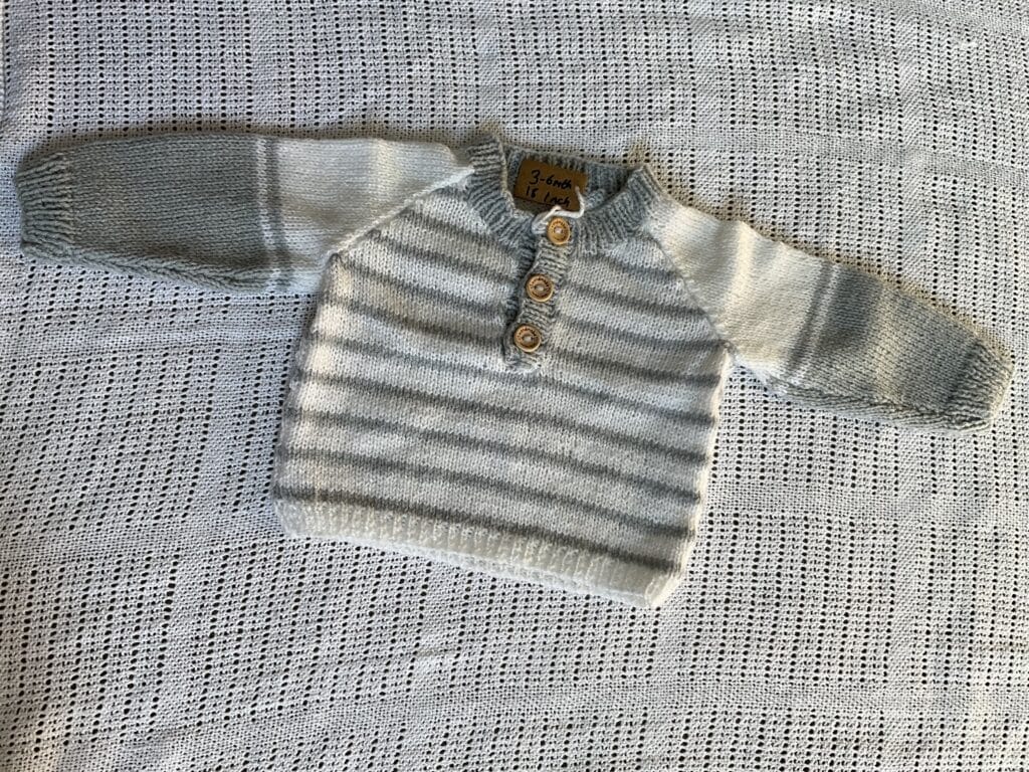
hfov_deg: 61.7
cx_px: 514
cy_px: 386
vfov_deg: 48.2
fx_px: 862
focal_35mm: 29
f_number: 1.8
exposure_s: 1/122
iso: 20
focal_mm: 3
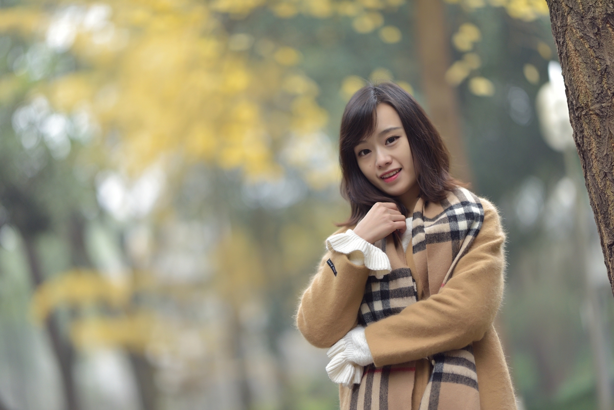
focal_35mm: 105
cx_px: 307
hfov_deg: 19.4
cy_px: 205
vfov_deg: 13.1
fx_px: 1791
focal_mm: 105
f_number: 1.4
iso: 200
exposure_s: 1/100
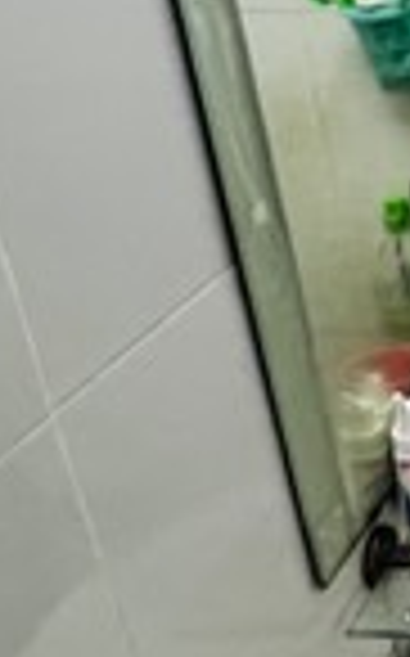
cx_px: 1014
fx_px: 1182
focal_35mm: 66
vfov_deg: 30.9
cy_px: 227
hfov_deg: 13.6
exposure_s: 1/99
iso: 160
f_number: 1.8
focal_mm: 1.57
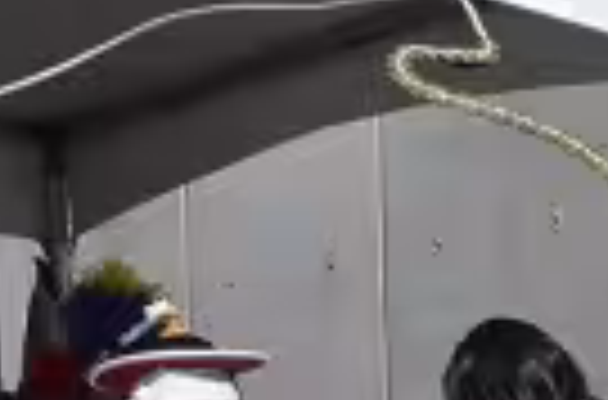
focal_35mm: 155
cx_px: 1148
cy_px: 598
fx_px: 2610
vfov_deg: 8.6
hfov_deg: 12.1
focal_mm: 25
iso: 5000
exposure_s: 1/2000
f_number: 22
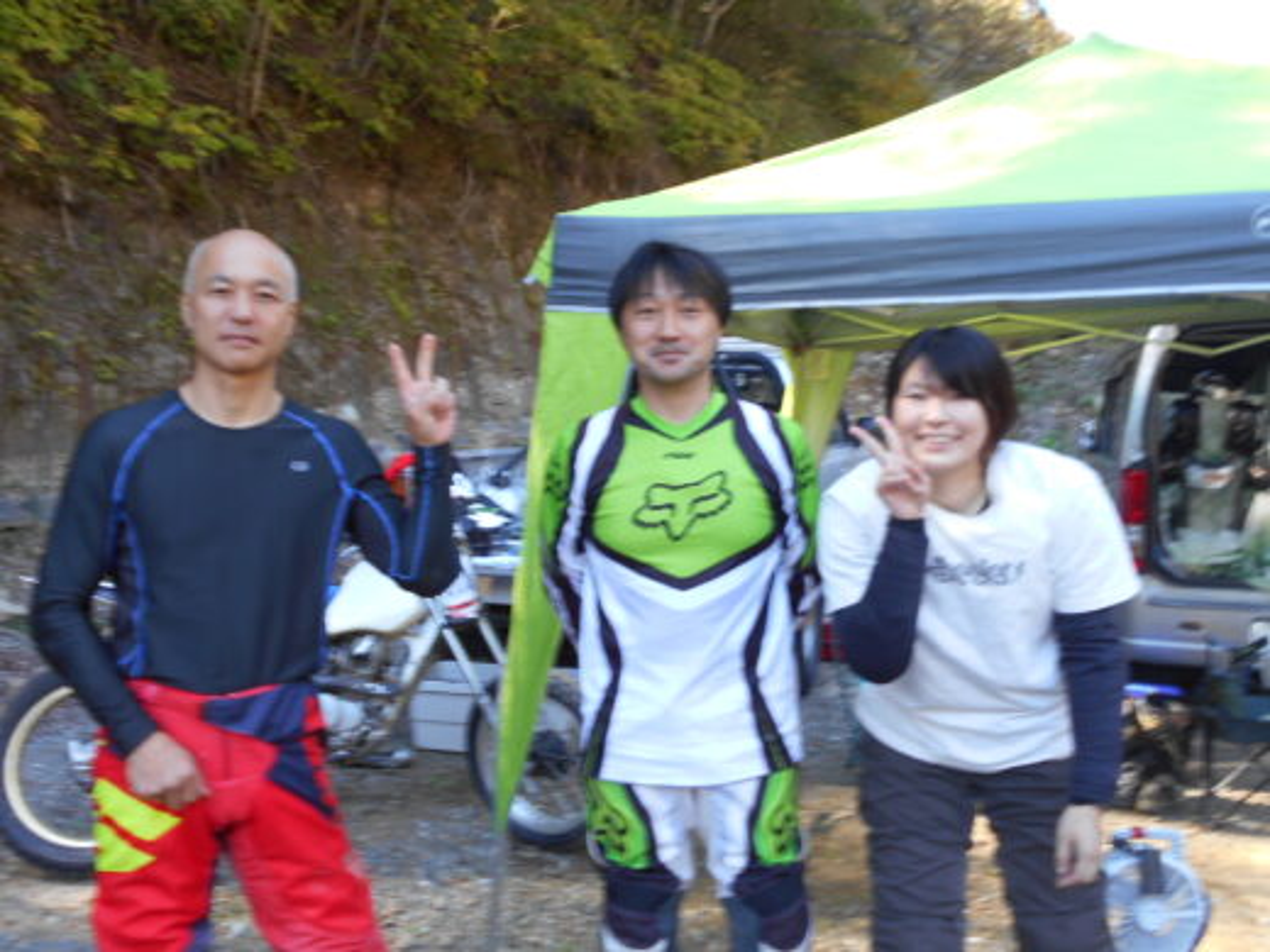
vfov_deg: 41.8
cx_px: 635
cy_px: 476
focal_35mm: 34
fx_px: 1247
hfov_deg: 54.0
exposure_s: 1/40
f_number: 3.6
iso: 80
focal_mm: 5.8
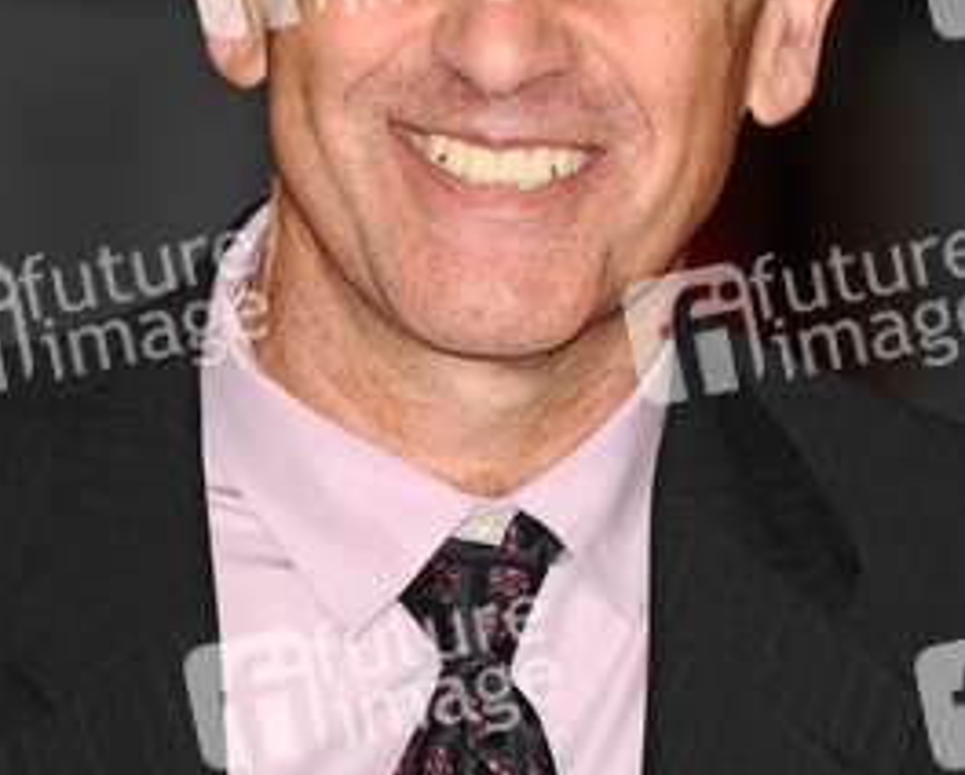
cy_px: 135
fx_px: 10660
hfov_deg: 5.2
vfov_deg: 4.2
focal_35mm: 373
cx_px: 481
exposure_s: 1/200
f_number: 4.5
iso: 320
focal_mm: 175
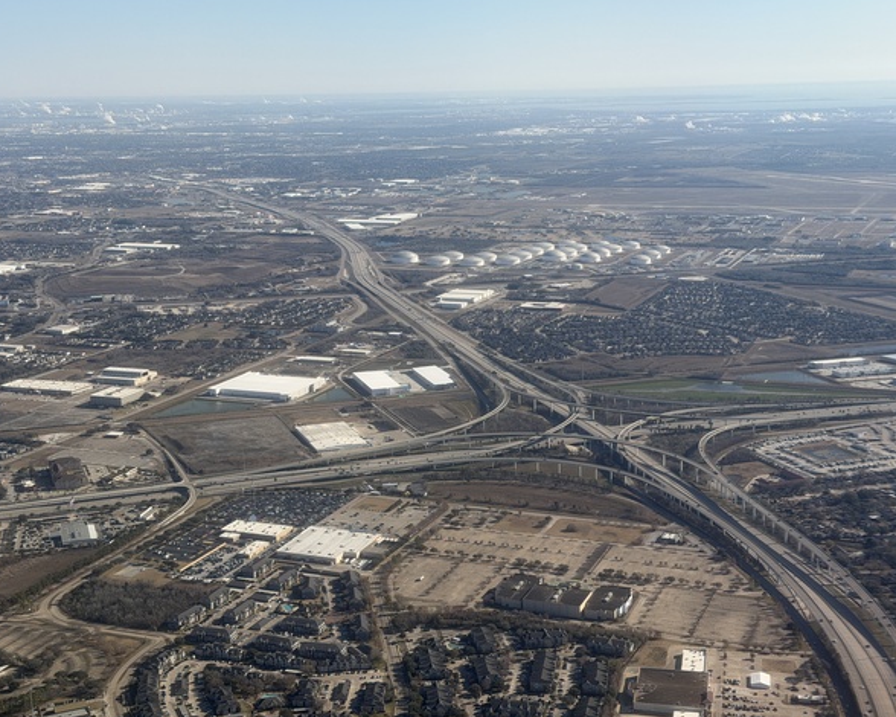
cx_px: 446
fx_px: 1352
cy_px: 352
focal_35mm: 51
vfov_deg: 29.7
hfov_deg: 36.7
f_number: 1.78
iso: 64
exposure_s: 1/4098
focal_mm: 6.76
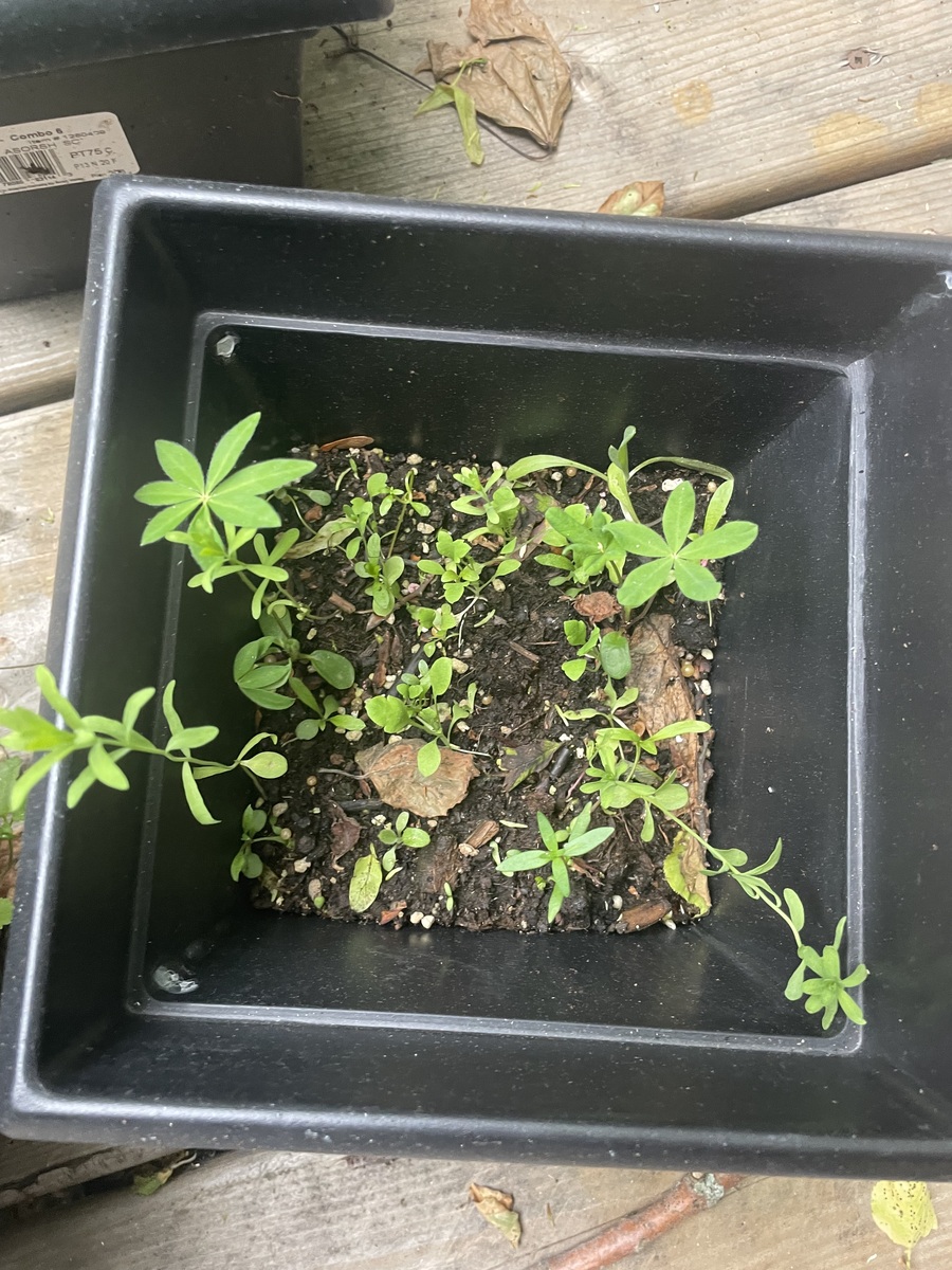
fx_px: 953
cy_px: 635
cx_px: 476
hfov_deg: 53.1
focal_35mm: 26
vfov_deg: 67.3
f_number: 1.6
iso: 200
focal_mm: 4.2
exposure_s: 1/60
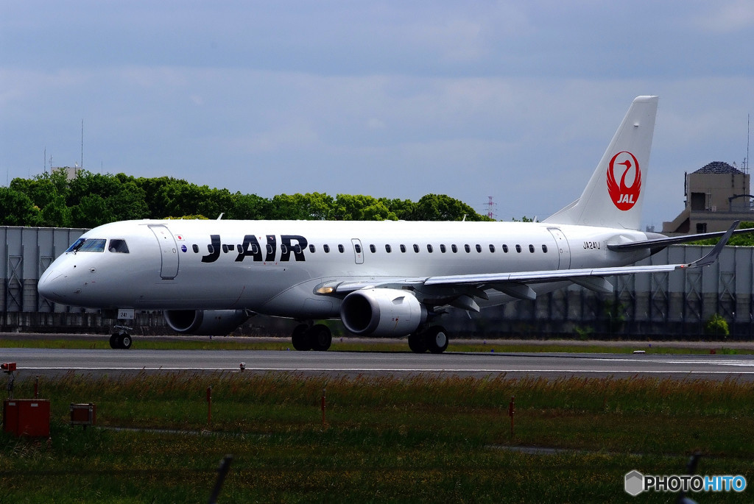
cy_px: 252
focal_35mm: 293
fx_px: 6143
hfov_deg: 7.0
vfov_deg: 4.7
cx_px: 377
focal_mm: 195
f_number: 14
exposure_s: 1/1500
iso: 400
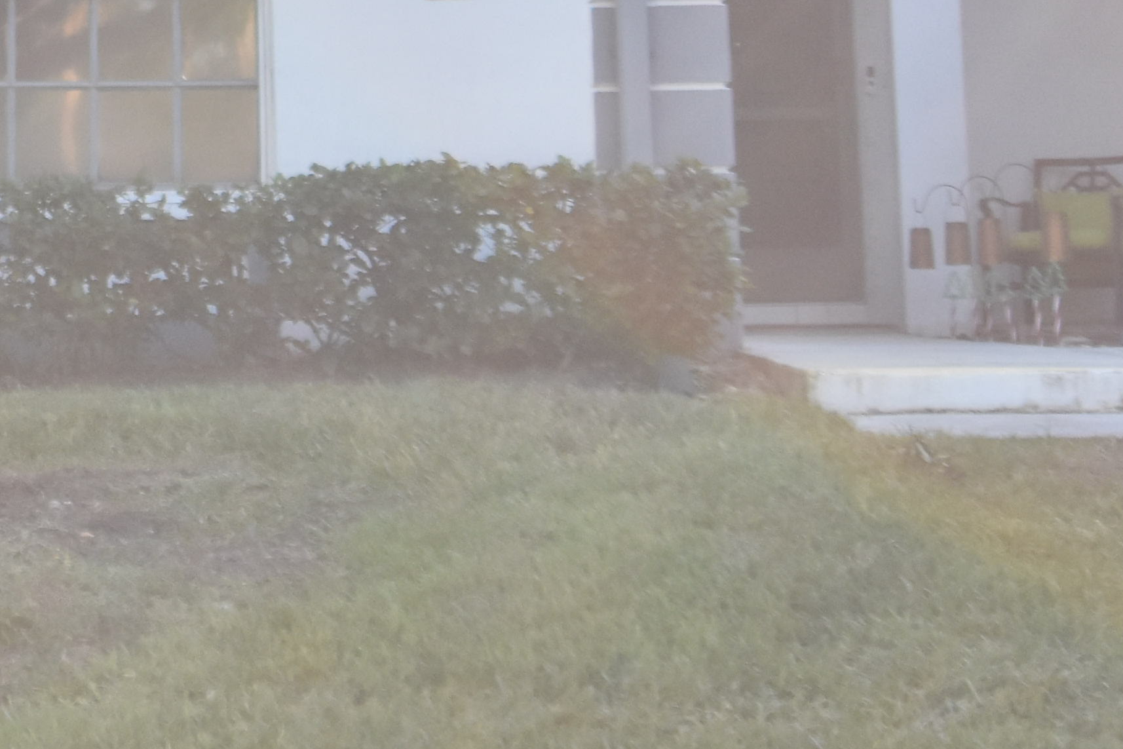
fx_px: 3275
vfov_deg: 12.6
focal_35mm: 105
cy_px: -211
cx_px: -278
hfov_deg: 18.3
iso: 800
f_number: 4.2
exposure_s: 1/1000
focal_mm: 20
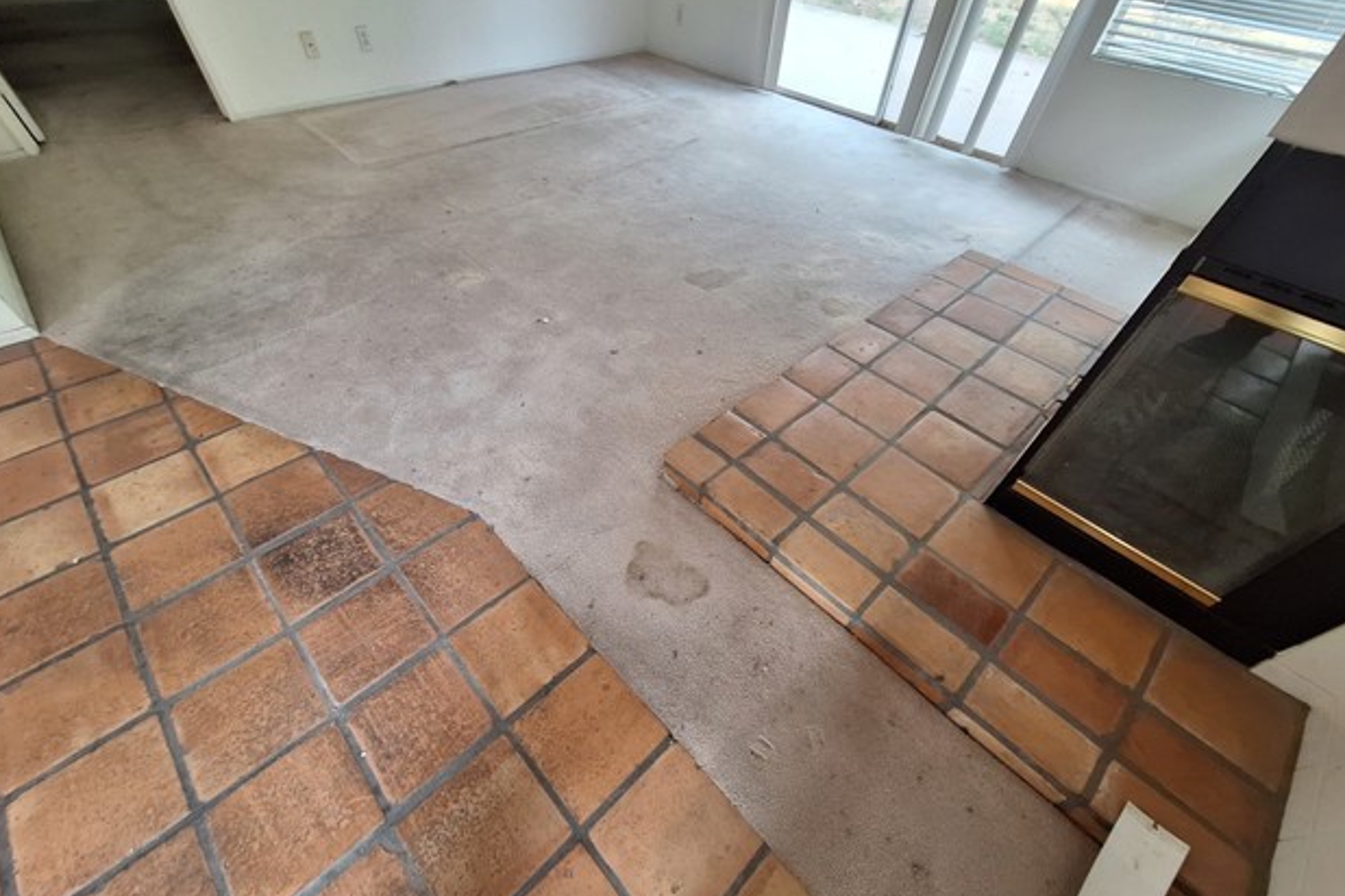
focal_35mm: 14
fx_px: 523
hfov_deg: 104.3
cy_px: 459
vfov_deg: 81.2
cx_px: 668
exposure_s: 1/40
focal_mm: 1.74
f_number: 2.2
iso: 80
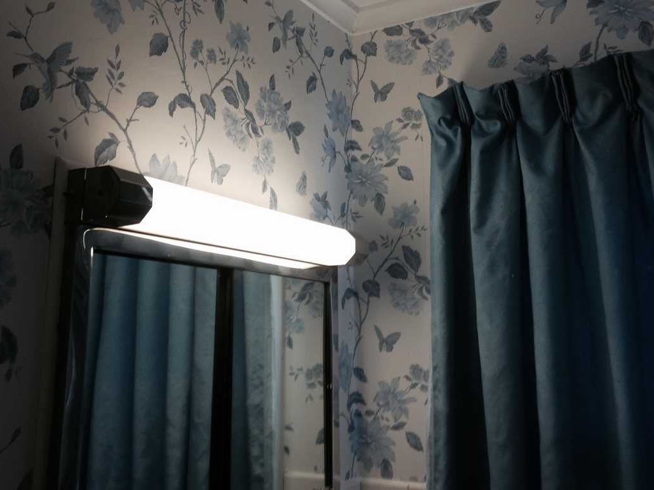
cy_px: 186
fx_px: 812
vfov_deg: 33.4
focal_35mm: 43
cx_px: 311
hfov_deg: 43.8
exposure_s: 1/30
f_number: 2.4
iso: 50
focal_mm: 4.12
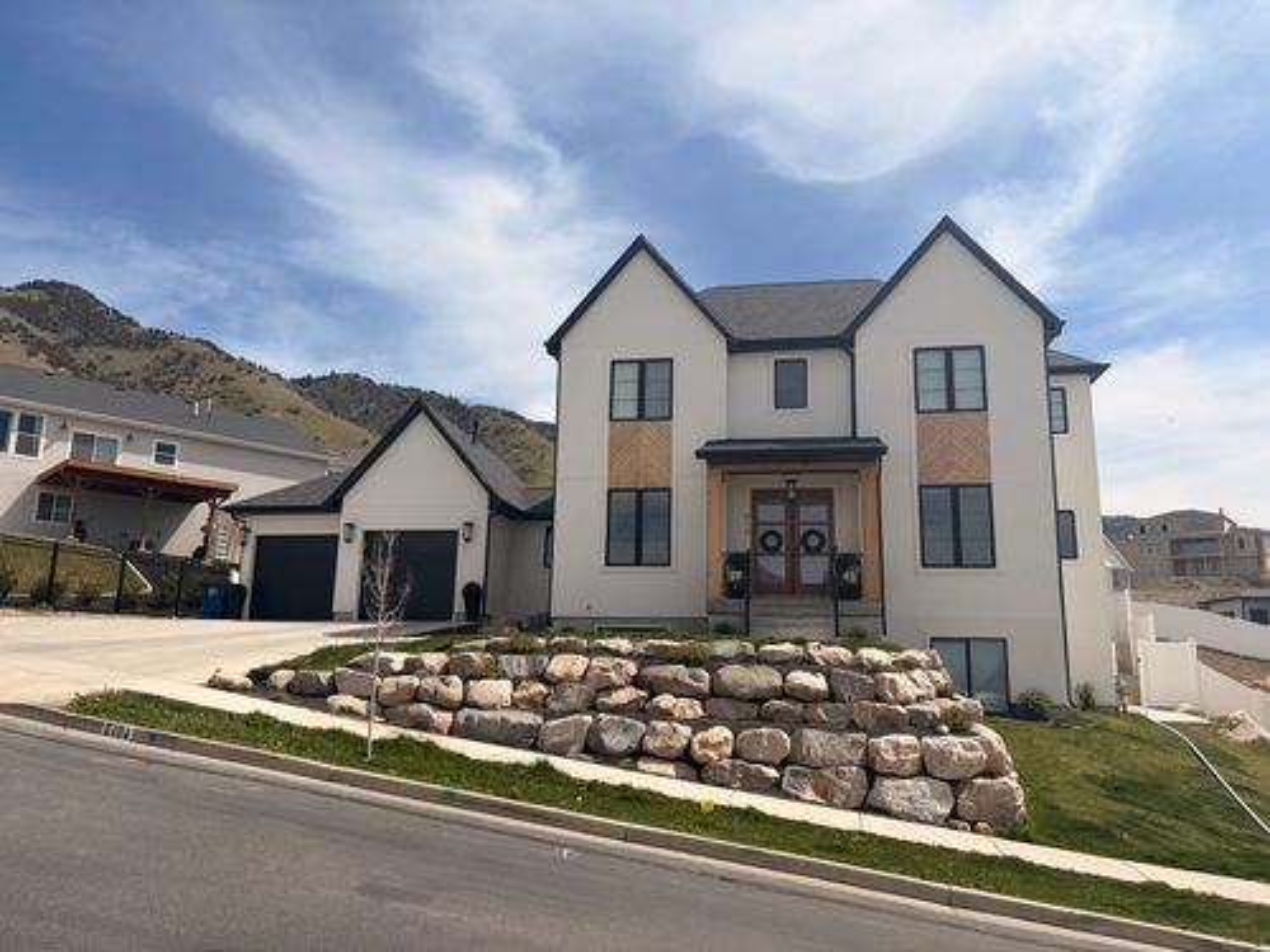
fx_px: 954
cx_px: 635
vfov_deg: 53.1
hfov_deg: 67.3
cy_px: 476
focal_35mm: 26
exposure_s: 1/6993
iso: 64
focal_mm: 5.96
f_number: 1.6
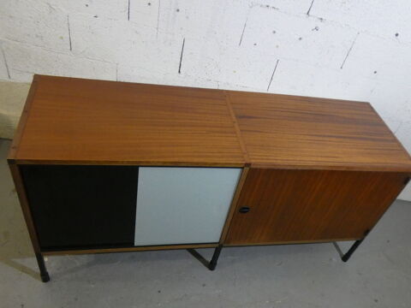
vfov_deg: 46.8
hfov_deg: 60.0
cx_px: 206
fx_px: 356
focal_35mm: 30
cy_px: 154
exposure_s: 1/80
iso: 1000
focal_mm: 5.3
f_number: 3.3
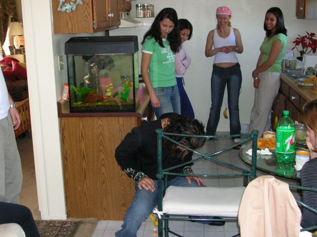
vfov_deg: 28.5
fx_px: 467
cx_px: 158
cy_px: 118
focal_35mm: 51
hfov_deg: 37.5
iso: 200
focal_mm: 8.5
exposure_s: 1/60.1
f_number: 3.3
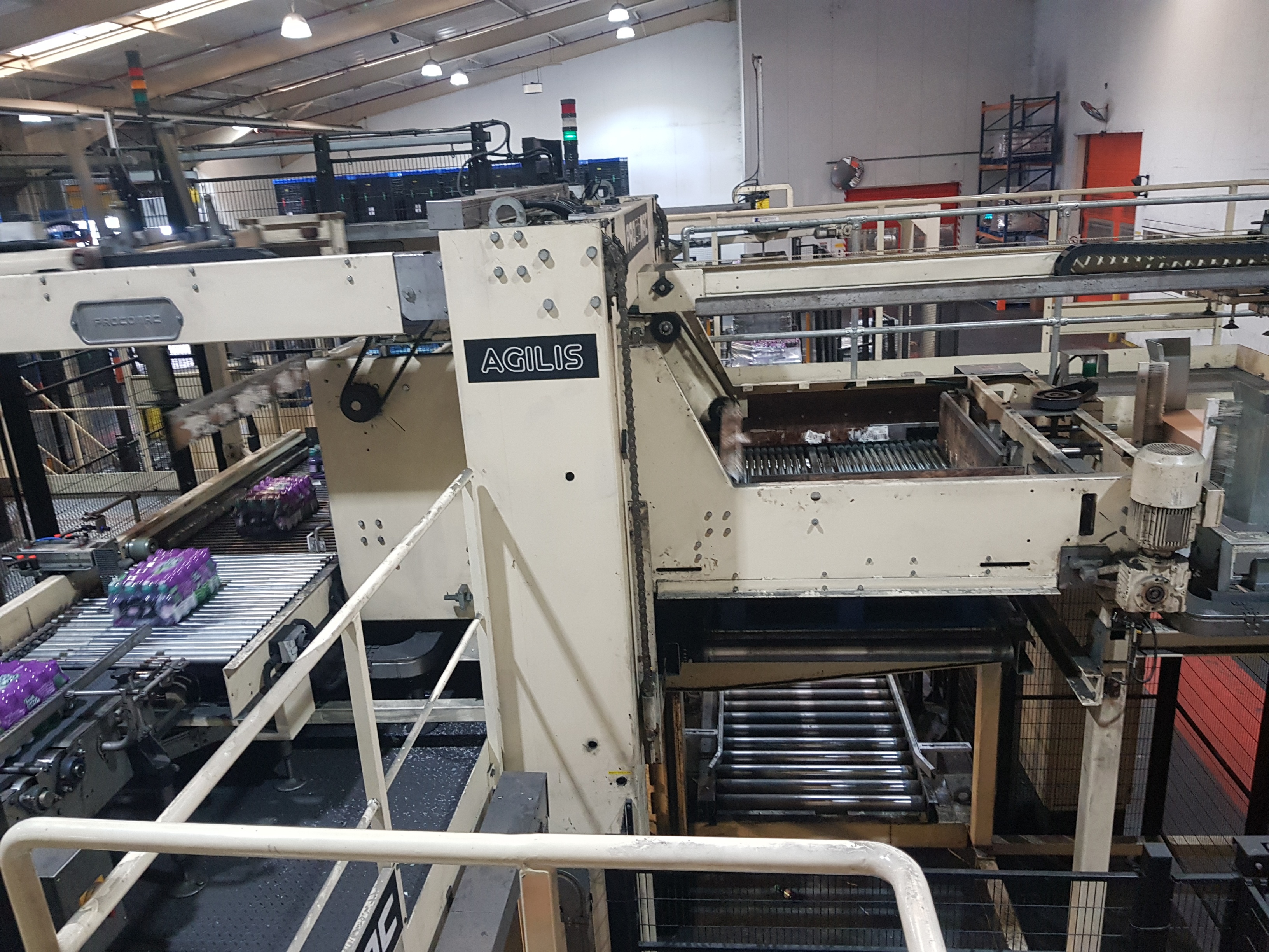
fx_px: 953
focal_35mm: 26
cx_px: 634
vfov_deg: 53.1
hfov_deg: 67.3
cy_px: 476
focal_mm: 4.3
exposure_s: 1/33
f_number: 1.7
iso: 200
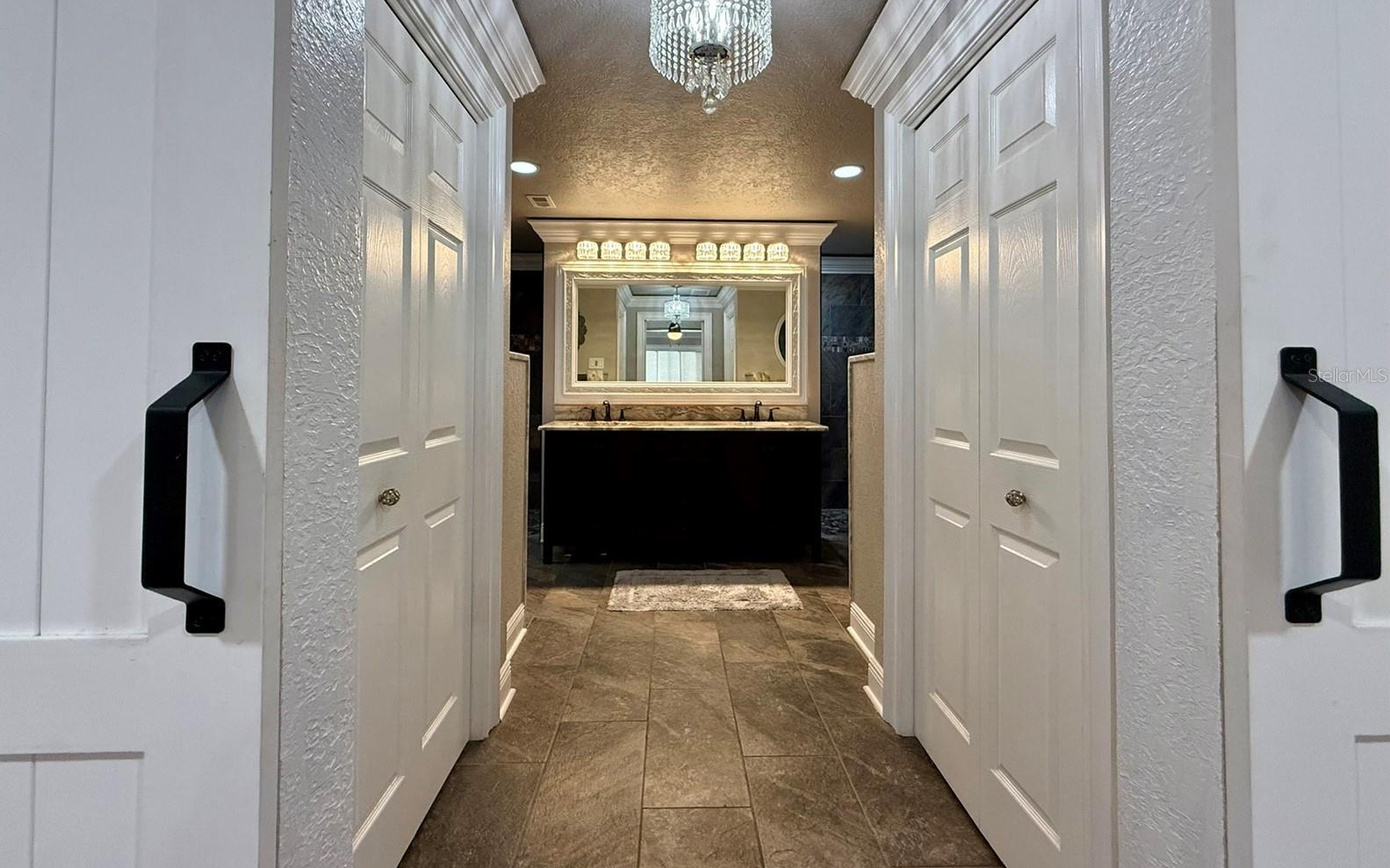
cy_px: 375
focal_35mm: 15
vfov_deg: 74.4
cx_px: 688
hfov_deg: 101.5
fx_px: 568
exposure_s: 1/120
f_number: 2.2
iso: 320
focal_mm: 2.22
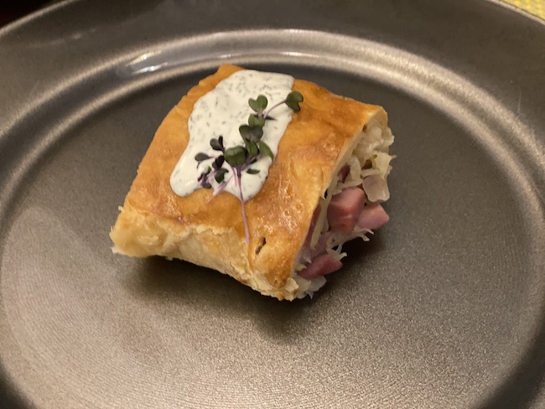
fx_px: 819
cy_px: 204
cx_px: 272
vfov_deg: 28.1
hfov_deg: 36.8
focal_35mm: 52
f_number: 2
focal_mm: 6
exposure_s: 1/20
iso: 400
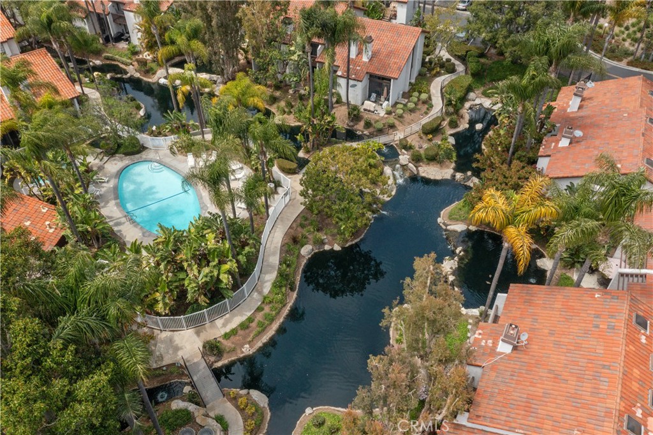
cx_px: 326
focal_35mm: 28
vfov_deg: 46.4
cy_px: 218
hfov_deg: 65.5
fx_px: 508
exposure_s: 1/100
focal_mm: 10.26
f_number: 8
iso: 200
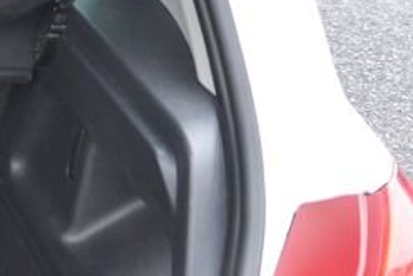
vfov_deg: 12.2
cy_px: 205
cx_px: -388
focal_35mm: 112
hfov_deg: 15.1
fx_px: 1286
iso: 400
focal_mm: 10
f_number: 3.5
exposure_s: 1/125
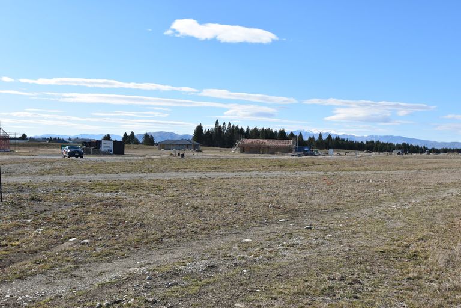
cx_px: 230
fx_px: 461
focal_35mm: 36
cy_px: 154
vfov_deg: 36.9
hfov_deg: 53.1
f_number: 10
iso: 200
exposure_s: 1/400
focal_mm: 24
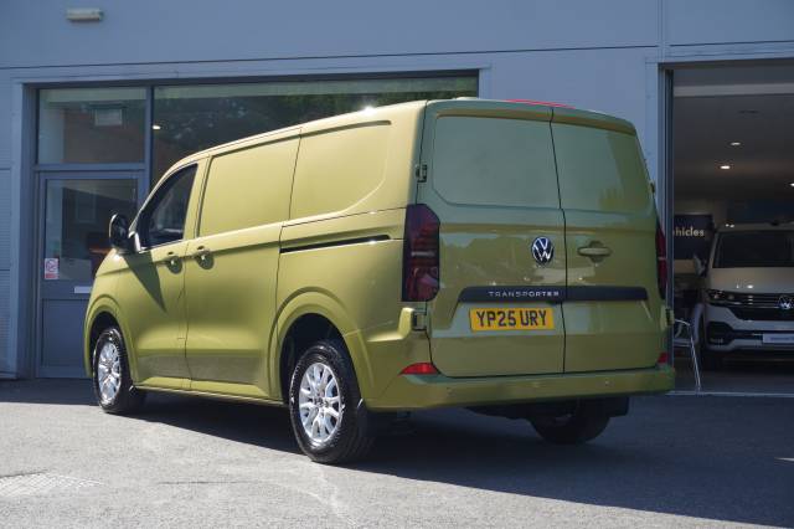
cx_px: 397
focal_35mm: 54
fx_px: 1190
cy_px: 264
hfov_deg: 36.9
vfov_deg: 25.0
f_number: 5.6
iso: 125
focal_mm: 36
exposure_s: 1/160
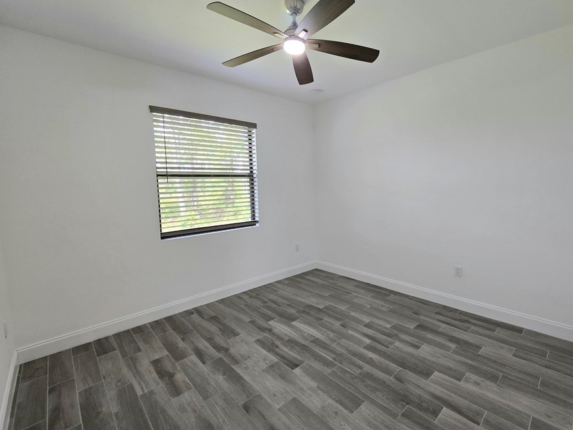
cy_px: 210
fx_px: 248
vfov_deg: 81.8
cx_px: 311
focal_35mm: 15
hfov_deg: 97.9
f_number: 2.2
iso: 80
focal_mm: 2.2
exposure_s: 1/60.2
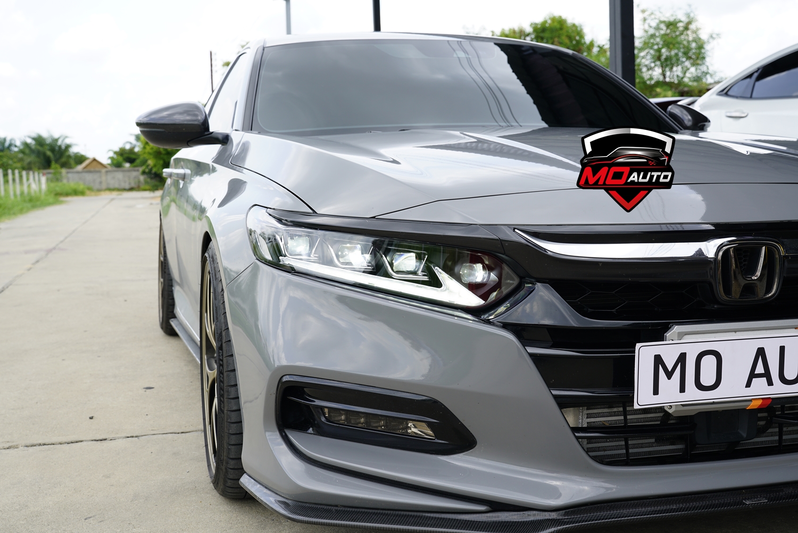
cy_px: 266
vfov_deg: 30.5
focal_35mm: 44
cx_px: 399
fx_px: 976
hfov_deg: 44.5
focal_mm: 44
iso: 100
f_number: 7.1
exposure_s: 1/100
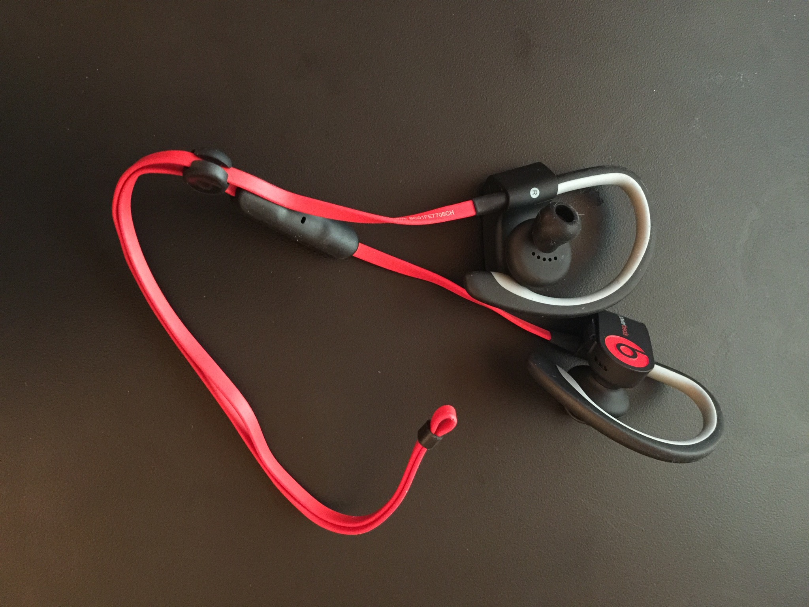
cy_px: 304
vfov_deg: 48.2
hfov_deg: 61.7
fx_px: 678
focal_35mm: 29
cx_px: 404
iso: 250
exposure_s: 1/4
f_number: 2.2
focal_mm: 4.15
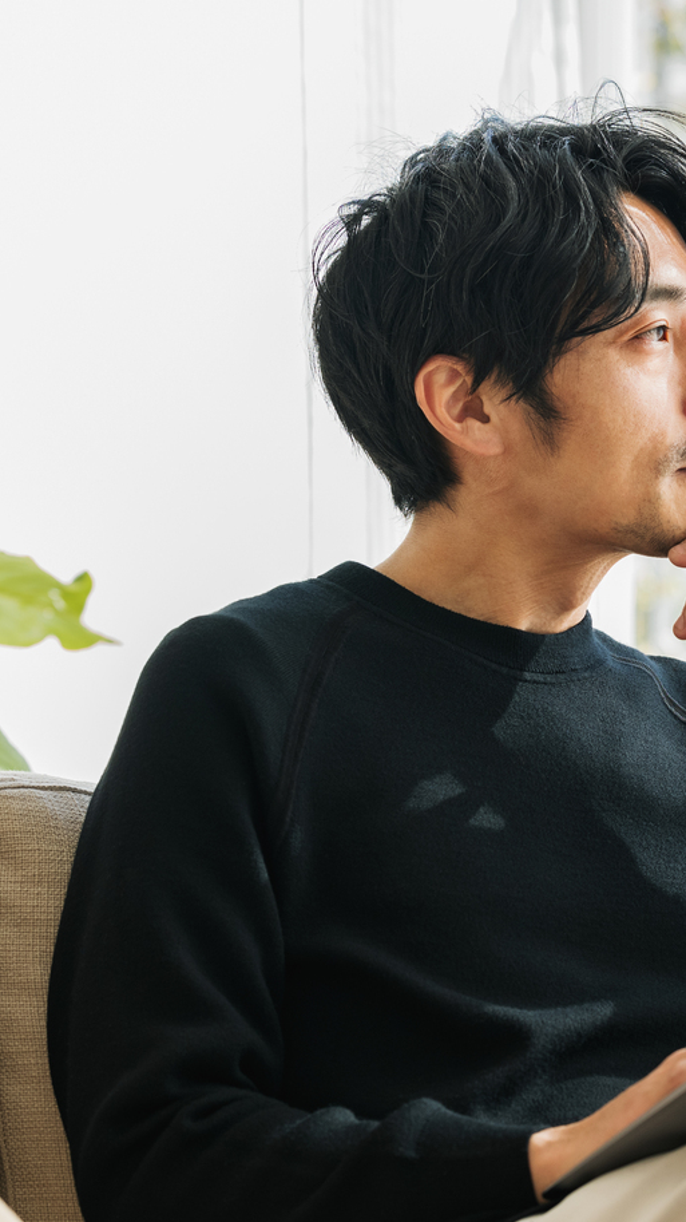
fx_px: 7800
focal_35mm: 241
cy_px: 776
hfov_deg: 5.0
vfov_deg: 8.9
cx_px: 558
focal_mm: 105
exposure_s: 1/250
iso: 200
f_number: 3.5
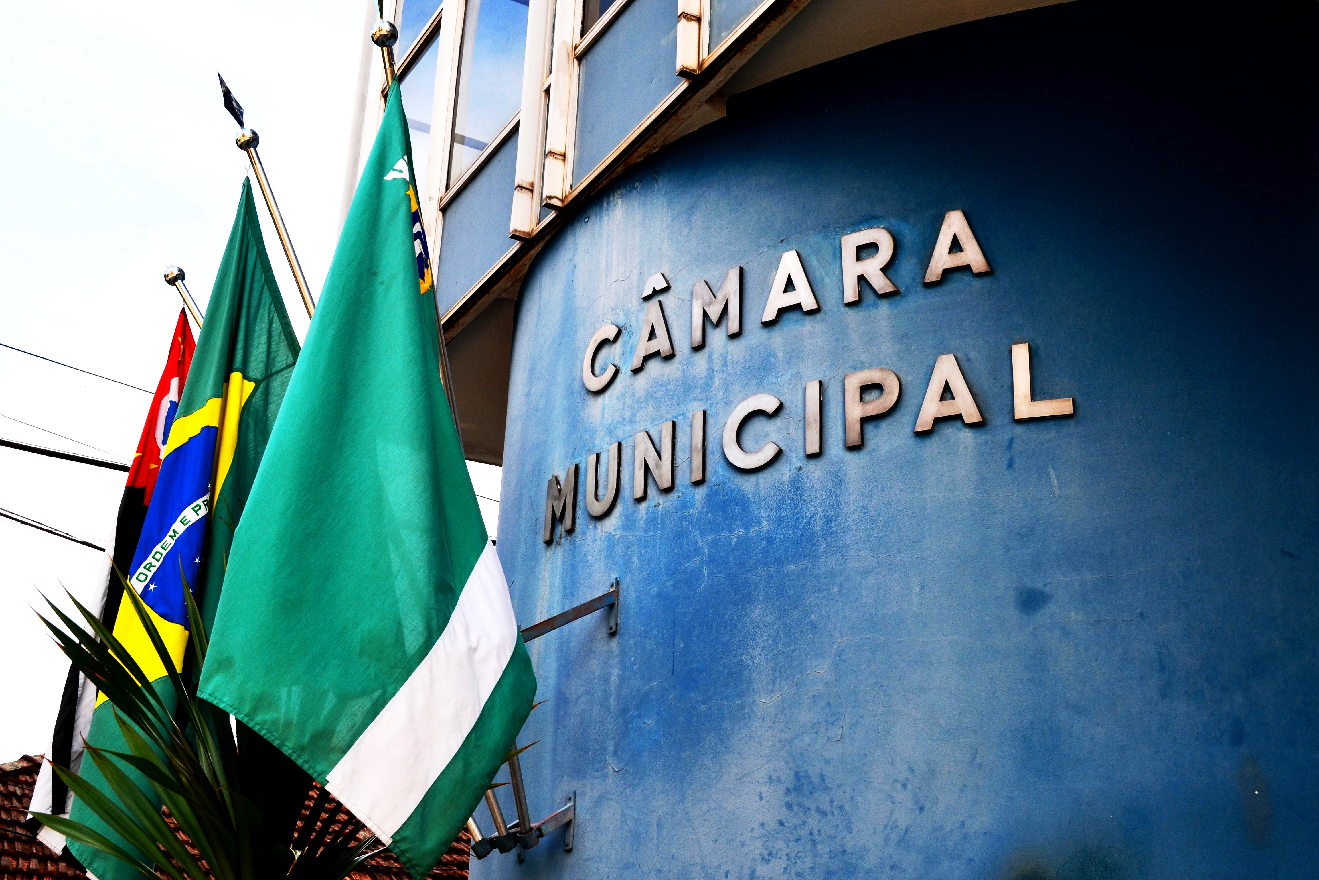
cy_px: 440
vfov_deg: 29.9
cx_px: 660
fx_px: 1649
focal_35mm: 45
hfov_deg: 43.6
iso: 400
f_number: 10
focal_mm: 30
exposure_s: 1/200
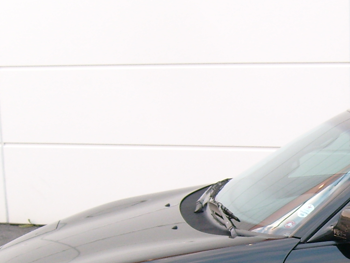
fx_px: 1062
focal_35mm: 105
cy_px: 300
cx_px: 417
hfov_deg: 17.8
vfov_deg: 13.8
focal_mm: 5.8
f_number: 2.8
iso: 80
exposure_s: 1/45
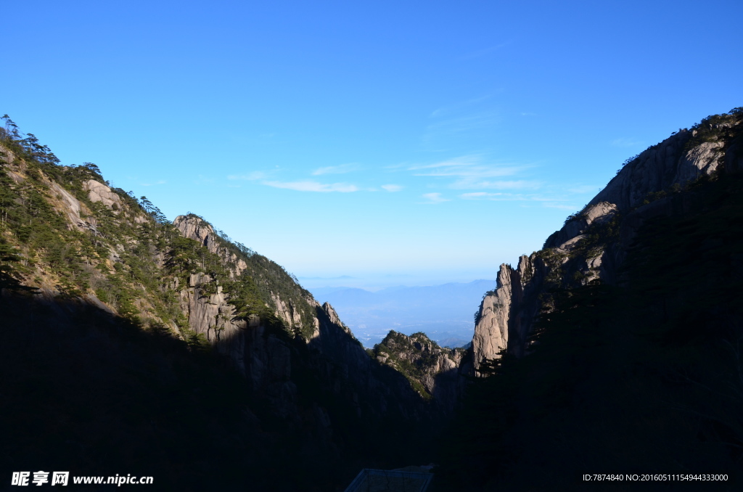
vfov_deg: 47.7
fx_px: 556
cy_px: 246
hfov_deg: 67.5
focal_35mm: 27
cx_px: 372
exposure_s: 1/125
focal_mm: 18
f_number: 11
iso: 160
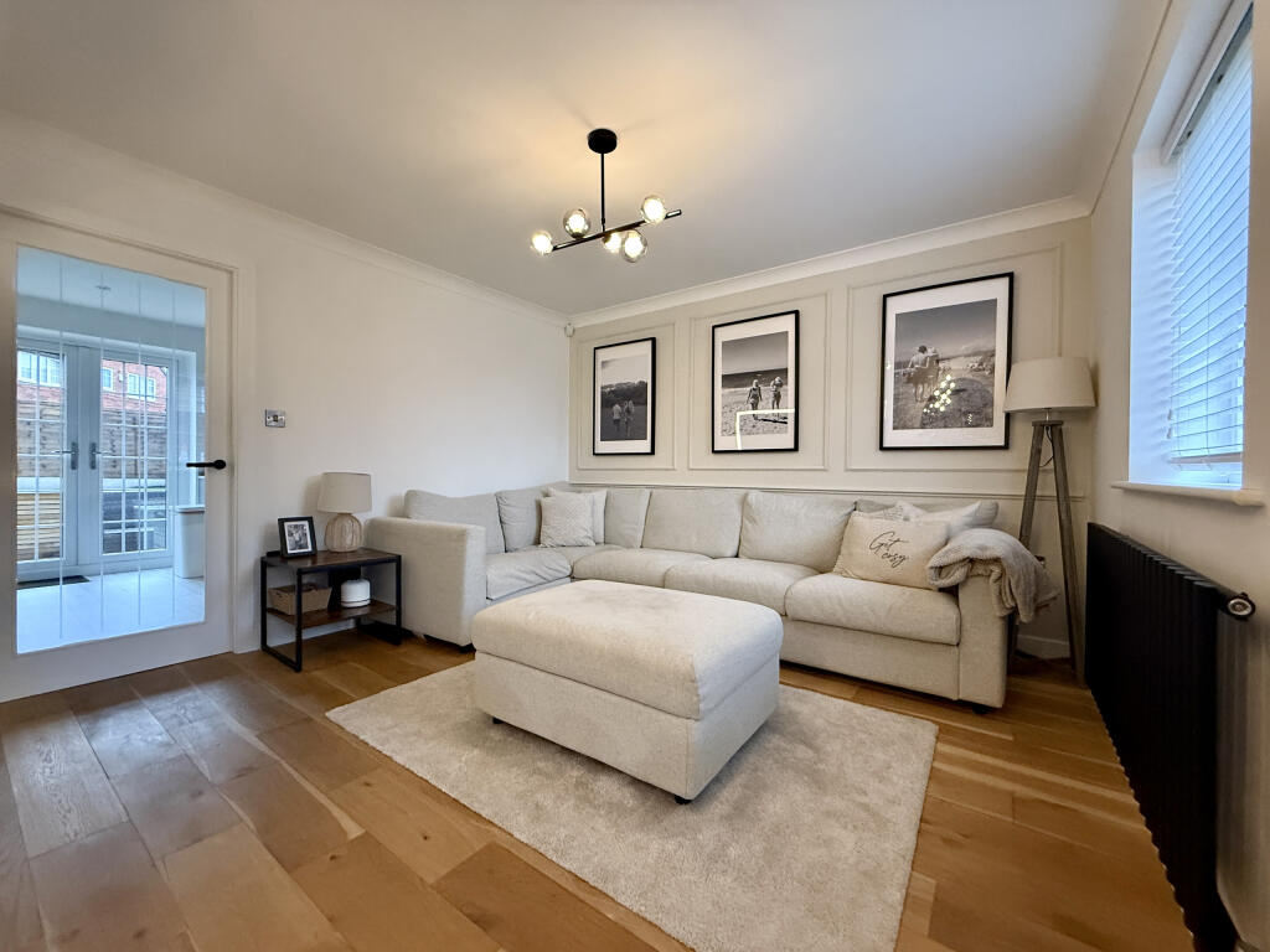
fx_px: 514
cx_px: 635
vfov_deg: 85.7
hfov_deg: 102.1
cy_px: 476
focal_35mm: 14
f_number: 2.2
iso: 500
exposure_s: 1/50
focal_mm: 2.22
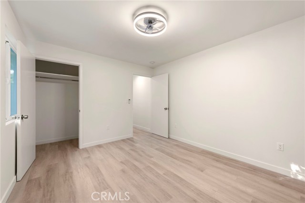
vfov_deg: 81.1
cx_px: 152
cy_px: 102
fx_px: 119
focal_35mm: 14
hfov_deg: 104.3
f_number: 9.5
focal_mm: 14
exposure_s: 1.5
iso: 200
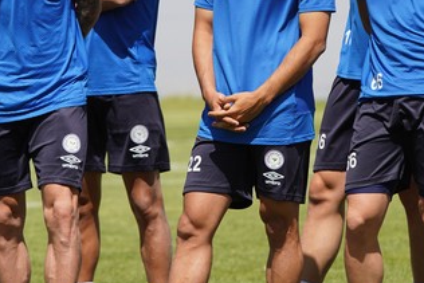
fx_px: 4996
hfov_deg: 4.9
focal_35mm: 424
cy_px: -1
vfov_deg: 3.2
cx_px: 274
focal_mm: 200
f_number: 5
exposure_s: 1/1250
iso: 200
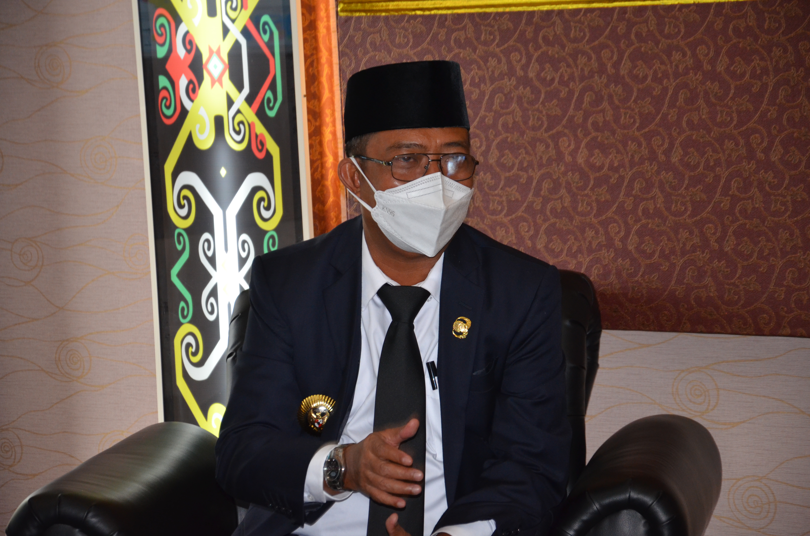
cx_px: 405
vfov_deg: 8.7
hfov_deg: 13.1
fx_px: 3536
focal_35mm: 158
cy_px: 268
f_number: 5.6
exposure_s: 1/60
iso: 800
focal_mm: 105
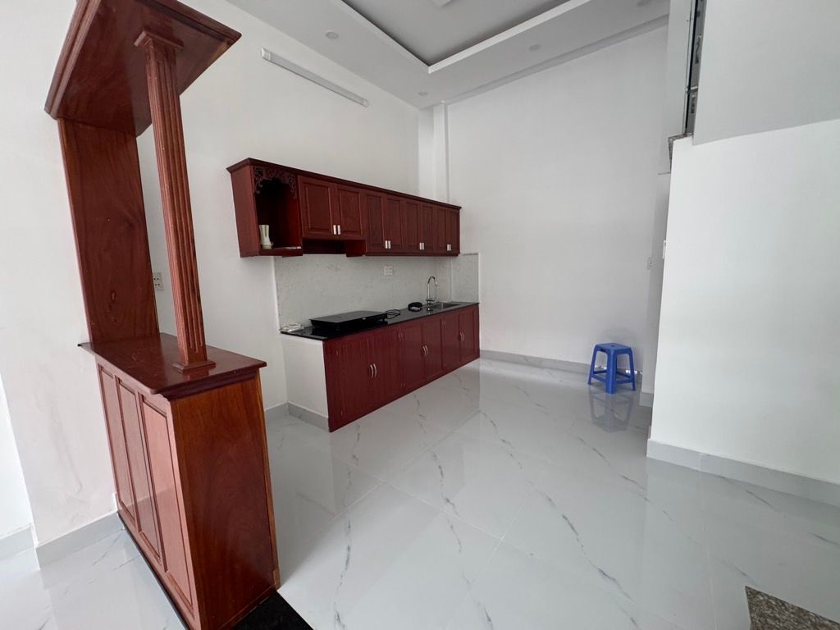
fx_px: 340
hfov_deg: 102.1
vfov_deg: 85.7
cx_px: 420
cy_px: 315
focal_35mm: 14
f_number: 2.2
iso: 320
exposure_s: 1/99
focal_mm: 2.22
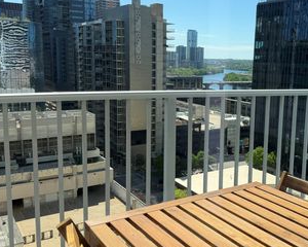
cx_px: 208
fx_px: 356
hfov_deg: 46.0
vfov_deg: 38.2
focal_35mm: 39
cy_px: 118
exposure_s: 1/1949
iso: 80
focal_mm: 6.76
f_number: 1.78
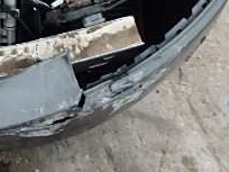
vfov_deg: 19.7
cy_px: -78
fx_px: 437
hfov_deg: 23.2
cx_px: -121
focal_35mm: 66
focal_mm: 3.7
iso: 125
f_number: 3.5
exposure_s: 1/160
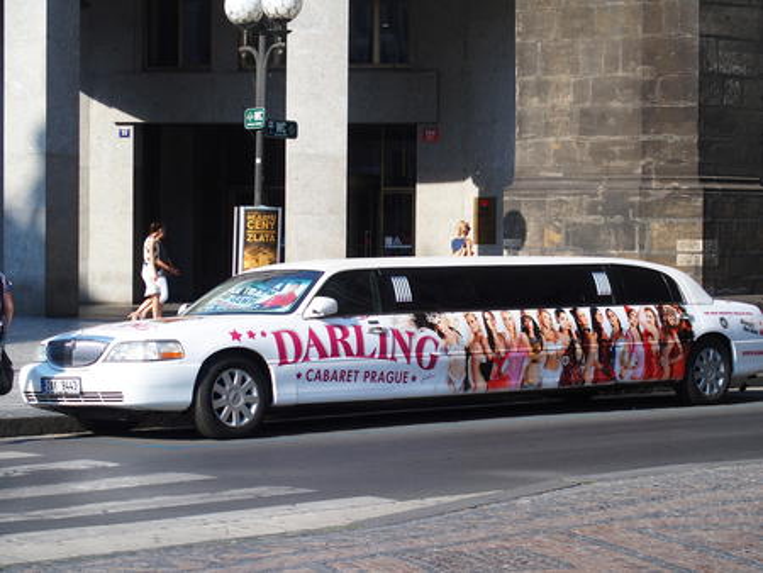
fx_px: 2029
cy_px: 286
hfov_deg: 21.3
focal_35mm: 92
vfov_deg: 16.1
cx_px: 382
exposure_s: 1/640
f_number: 3.5
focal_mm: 19.6
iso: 100
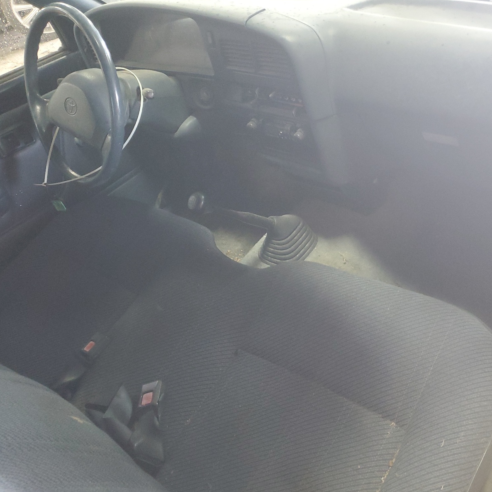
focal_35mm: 31
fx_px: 498
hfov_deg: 51.8
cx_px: 317
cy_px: 246
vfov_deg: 52.5
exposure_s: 1/15
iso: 286
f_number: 1.5
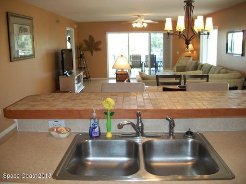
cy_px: 92
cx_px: 123
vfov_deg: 44.2
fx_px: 227
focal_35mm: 32
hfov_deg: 56.8
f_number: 2.9
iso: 80
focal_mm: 5.7
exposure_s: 1/30
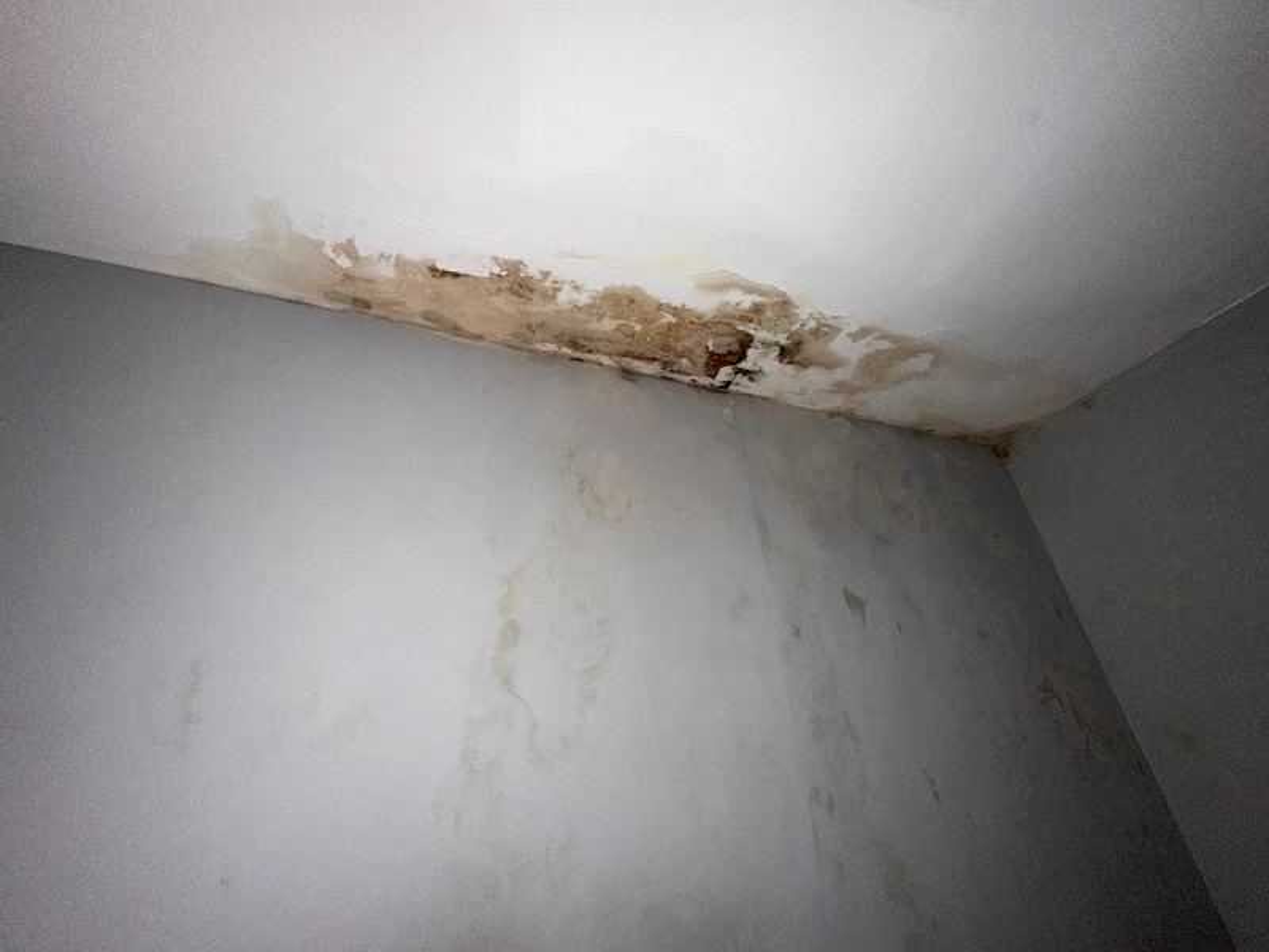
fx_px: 513
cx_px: 634
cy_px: 476
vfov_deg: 85.7
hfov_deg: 102.1
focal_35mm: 14
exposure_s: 1/60
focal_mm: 2.22
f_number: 2.2
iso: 160
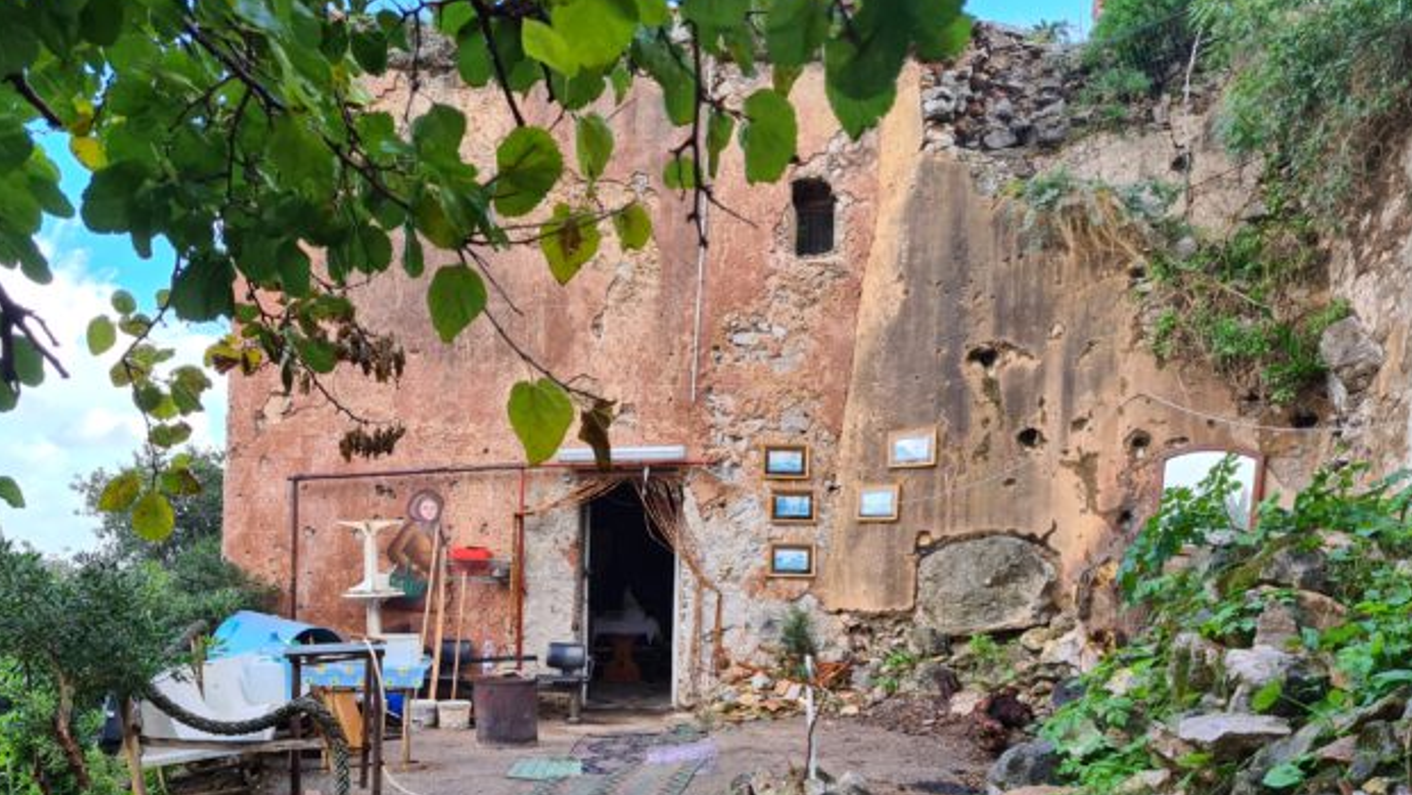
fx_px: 1198
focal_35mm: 32
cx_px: 638
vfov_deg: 36.1
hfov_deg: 60.9
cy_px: 568
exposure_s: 1/295
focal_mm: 5.4
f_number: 1.8
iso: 50
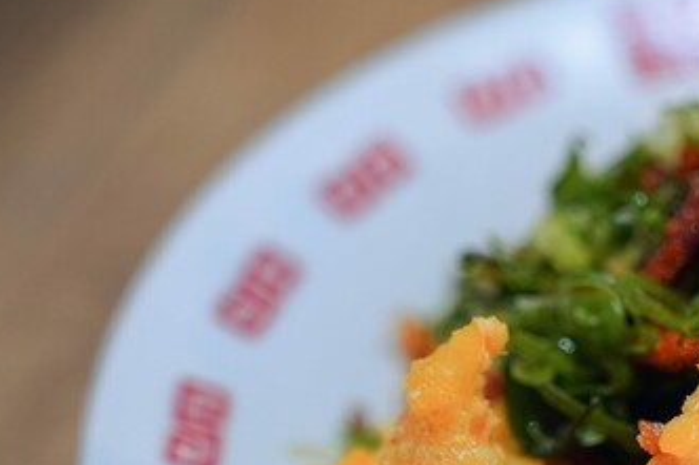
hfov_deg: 14.0
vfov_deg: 9.7
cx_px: 880
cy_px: 463
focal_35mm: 141
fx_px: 2736
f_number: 2.8
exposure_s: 1/60
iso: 640
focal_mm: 55
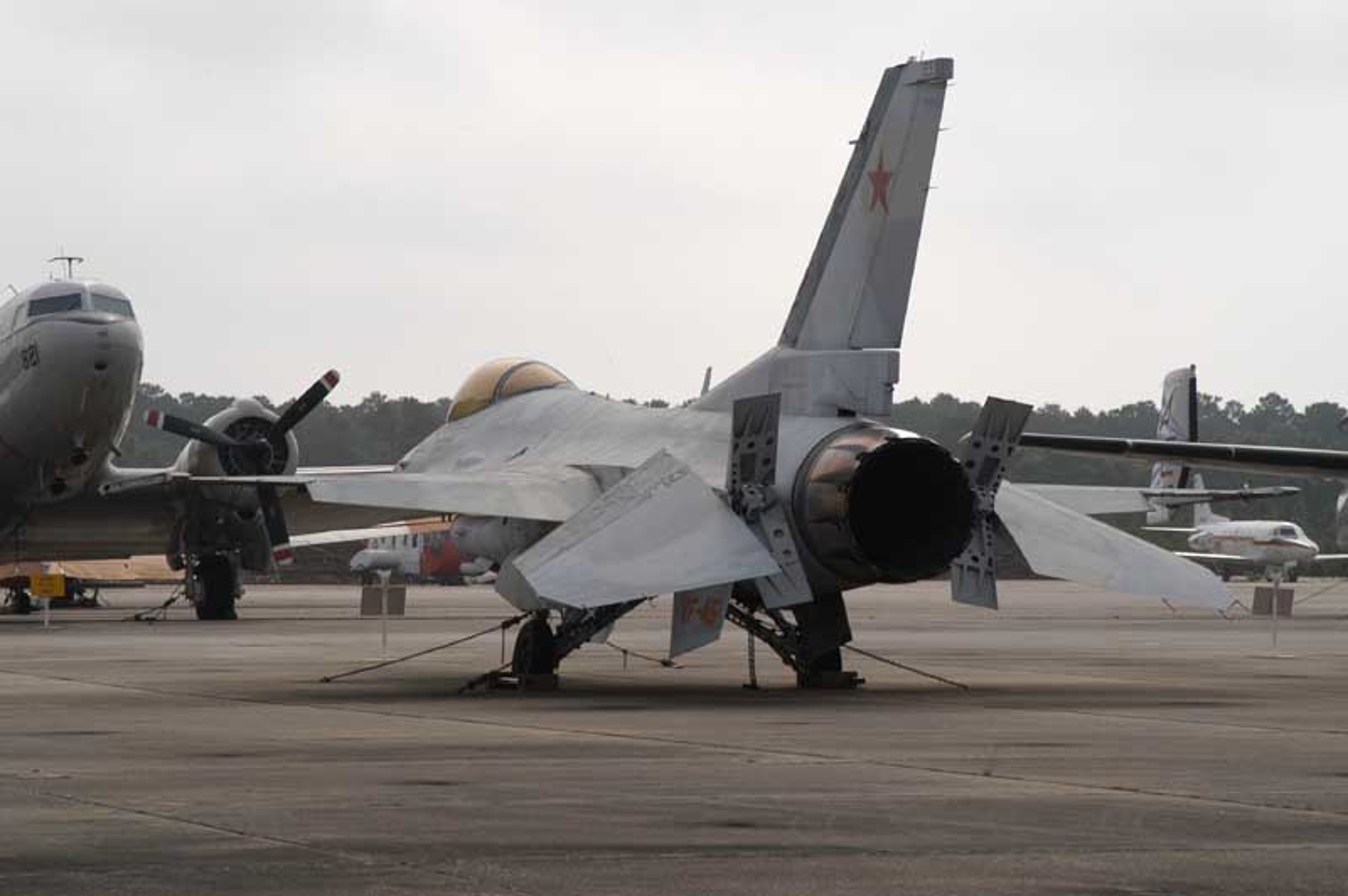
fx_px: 4770
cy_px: 448
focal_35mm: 128
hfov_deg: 16.1
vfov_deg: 10.7
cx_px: 674
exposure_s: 1/400
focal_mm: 85
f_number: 10
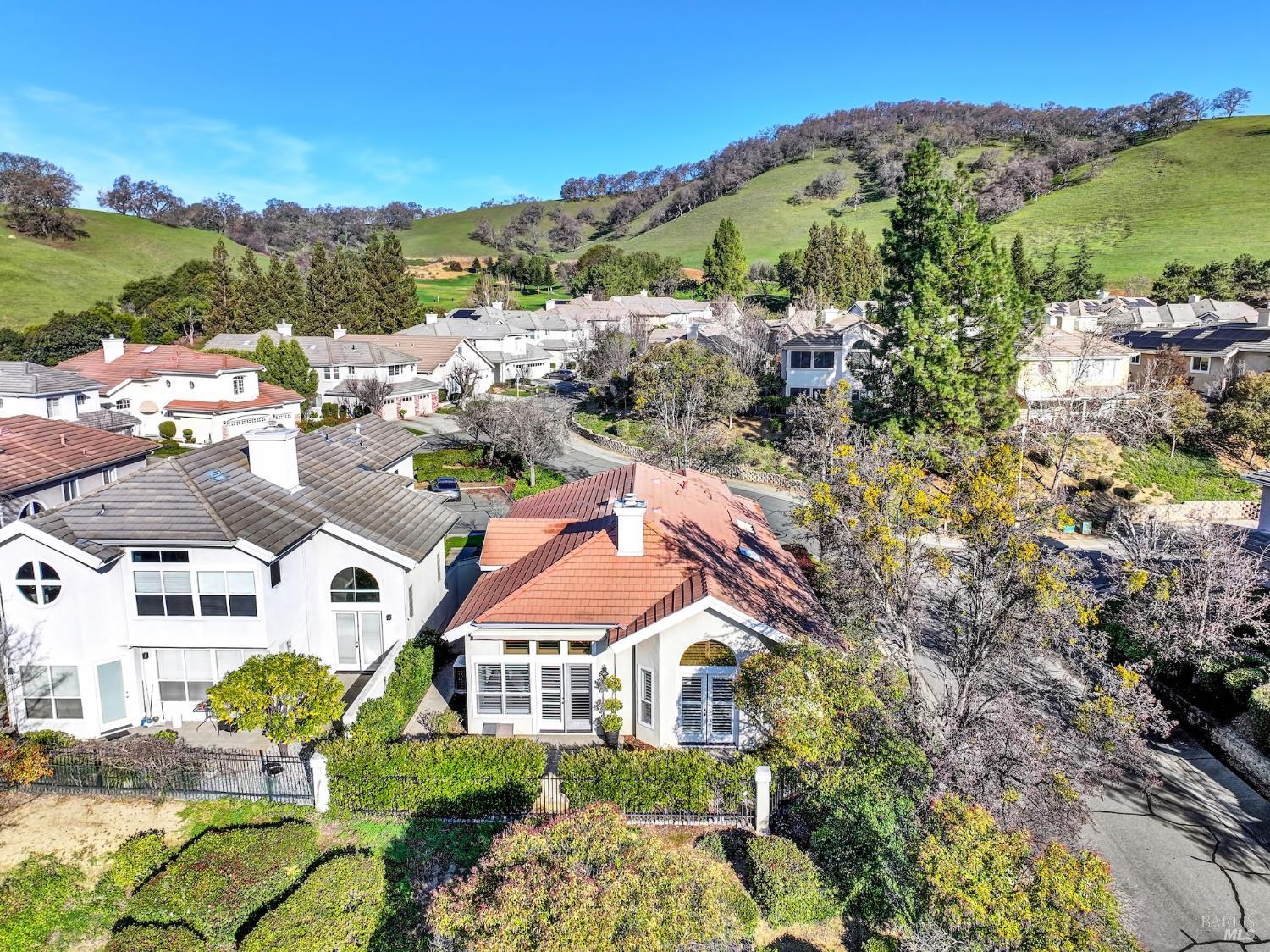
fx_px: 880
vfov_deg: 56.8
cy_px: 476
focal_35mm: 24
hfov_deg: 71.6
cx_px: 635
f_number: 2.8
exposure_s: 1/2500
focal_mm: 12.3
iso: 170
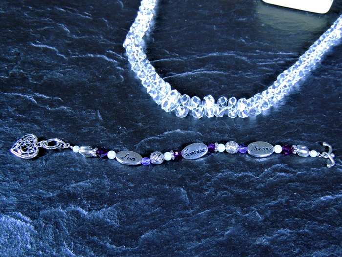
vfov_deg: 40.7
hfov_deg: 52.6
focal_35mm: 35
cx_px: 171
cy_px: 128
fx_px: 346
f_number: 3.3
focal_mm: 6.2
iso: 400
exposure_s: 1/40
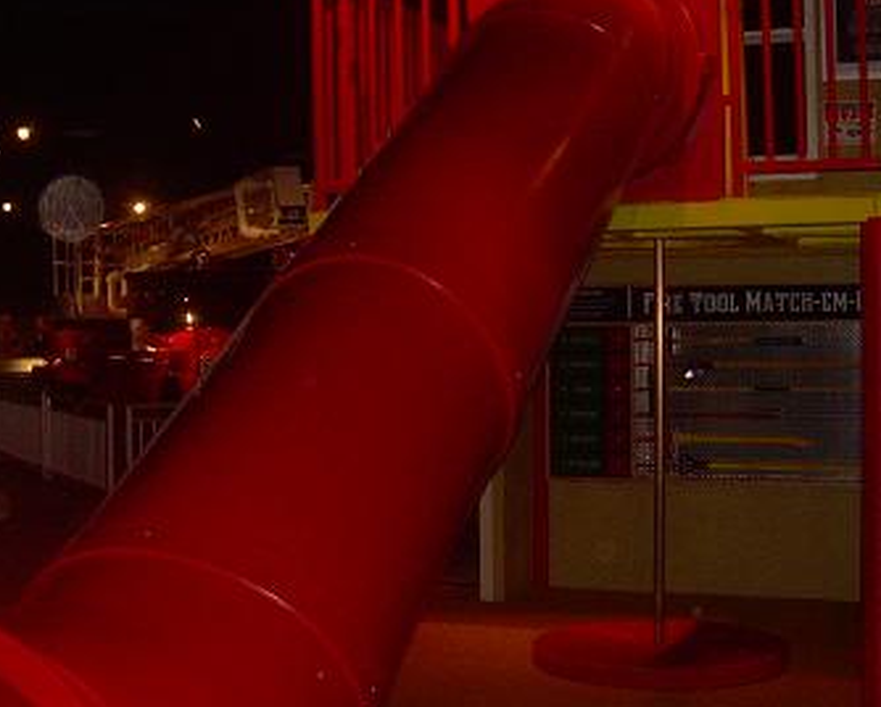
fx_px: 1645
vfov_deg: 24.3
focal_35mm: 63
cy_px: 361
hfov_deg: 29.7
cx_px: 264
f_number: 2.8
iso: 200
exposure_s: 1/60
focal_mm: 6.3
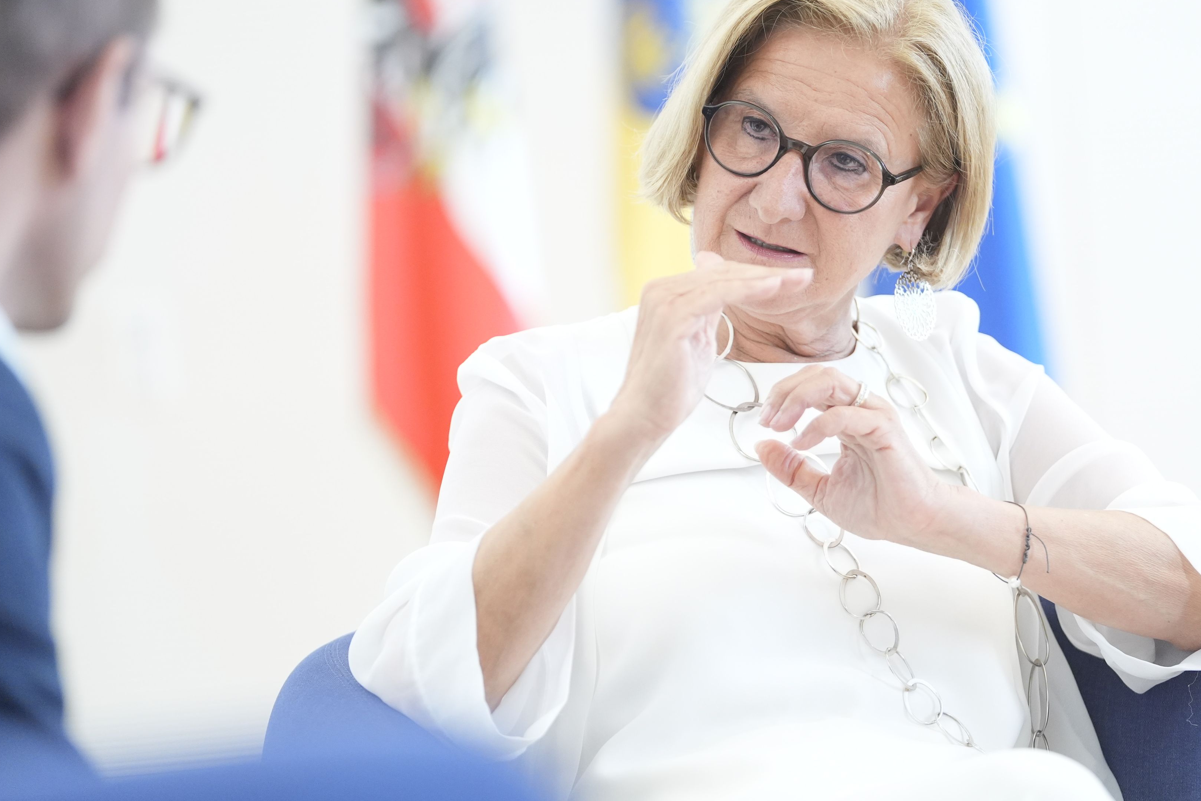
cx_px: 634
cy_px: 318
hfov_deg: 12.1
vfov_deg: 8.1
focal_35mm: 170
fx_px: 5671
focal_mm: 138
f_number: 2.8
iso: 3200
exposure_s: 1/320
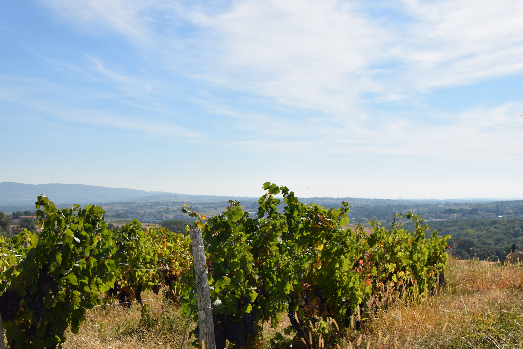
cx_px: 231
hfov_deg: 41.8
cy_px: 205
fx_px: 683
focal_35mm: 47
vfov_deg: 28.6
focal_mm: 26
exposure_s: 1/200
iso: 100
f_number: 11
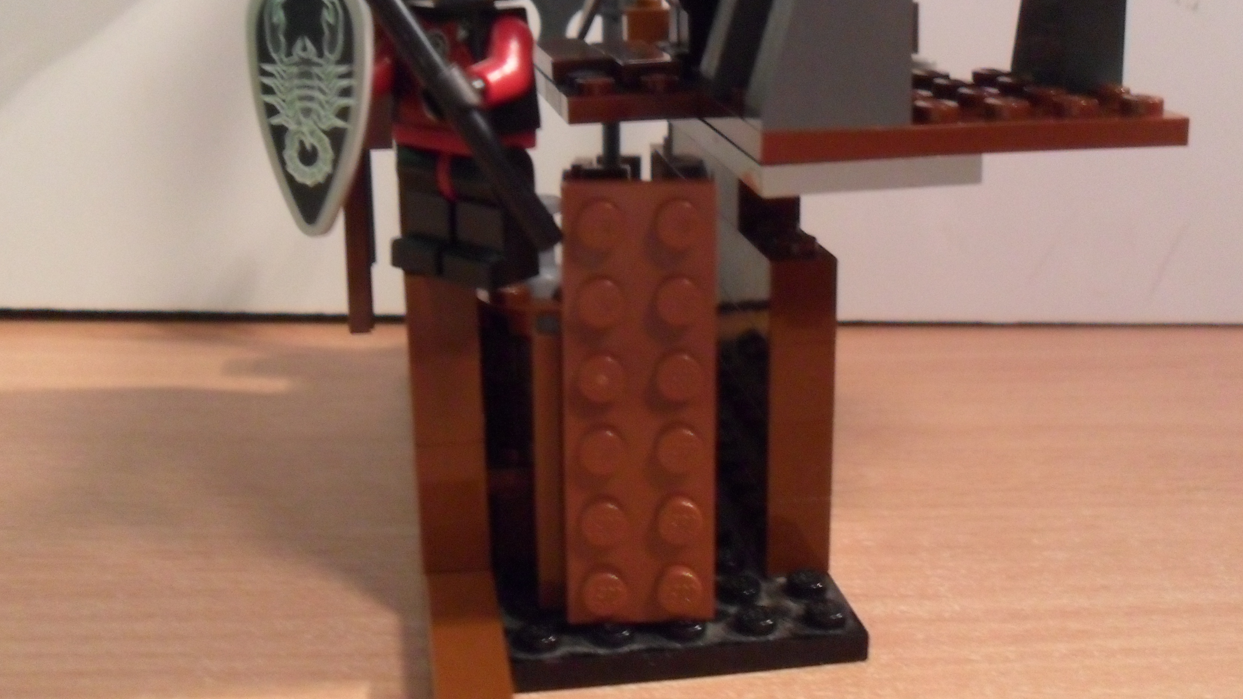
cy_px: 255
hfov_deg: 44.6
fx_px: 1516
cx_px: 642
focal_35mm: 46
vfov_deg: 25.9
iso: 400
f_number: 3
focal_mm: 6.3
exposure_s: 1/6
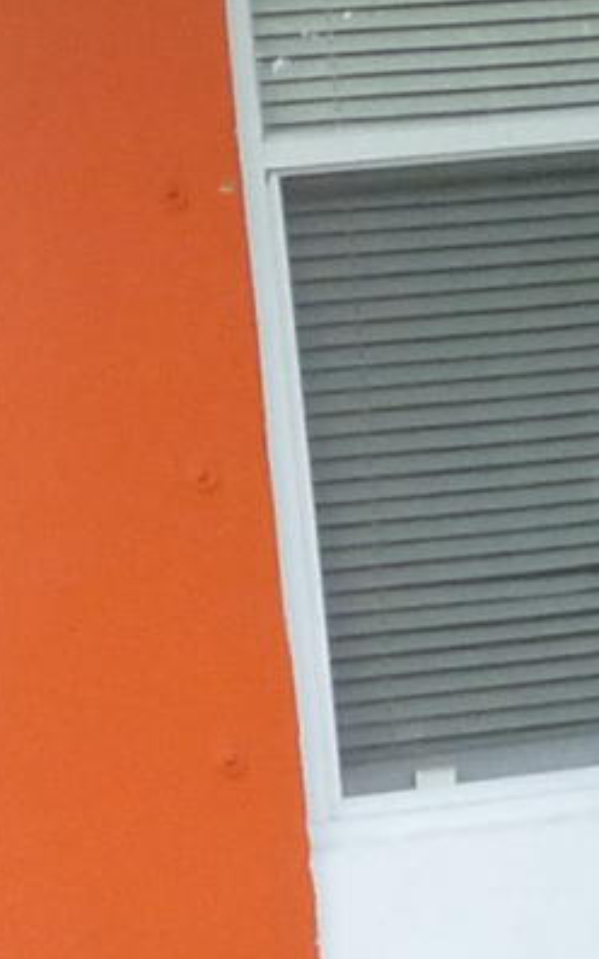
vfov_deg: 9.4
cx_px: -63
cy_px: 628
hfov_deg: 5.8
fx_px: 5853
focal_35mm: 224
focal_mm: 5
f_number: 2.8
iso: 200
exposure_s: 1/250
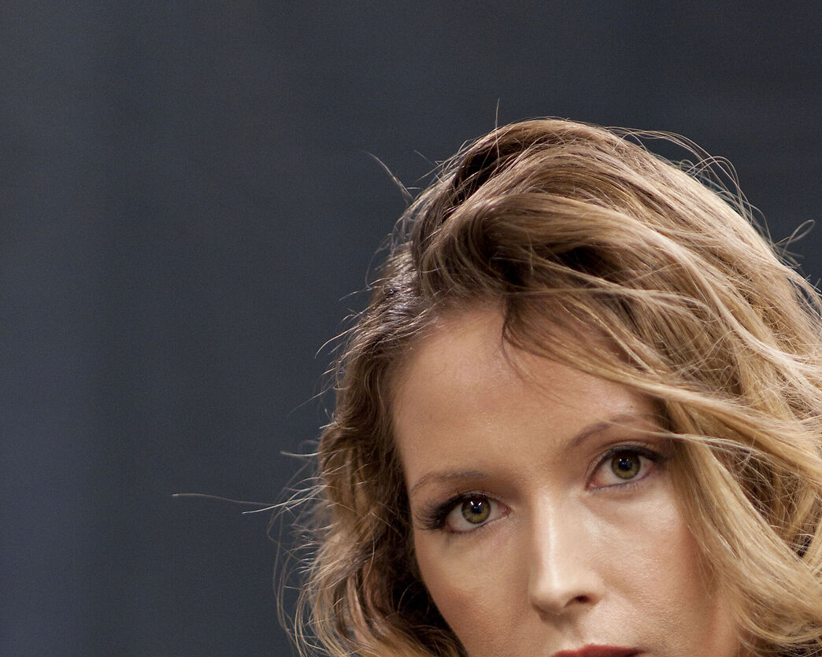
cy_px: 941
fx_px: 7079
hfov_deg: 6.6
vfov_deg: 5.3
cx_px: 541
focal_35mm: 291
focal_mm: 135
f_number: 2
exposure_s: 1/125
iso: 1600
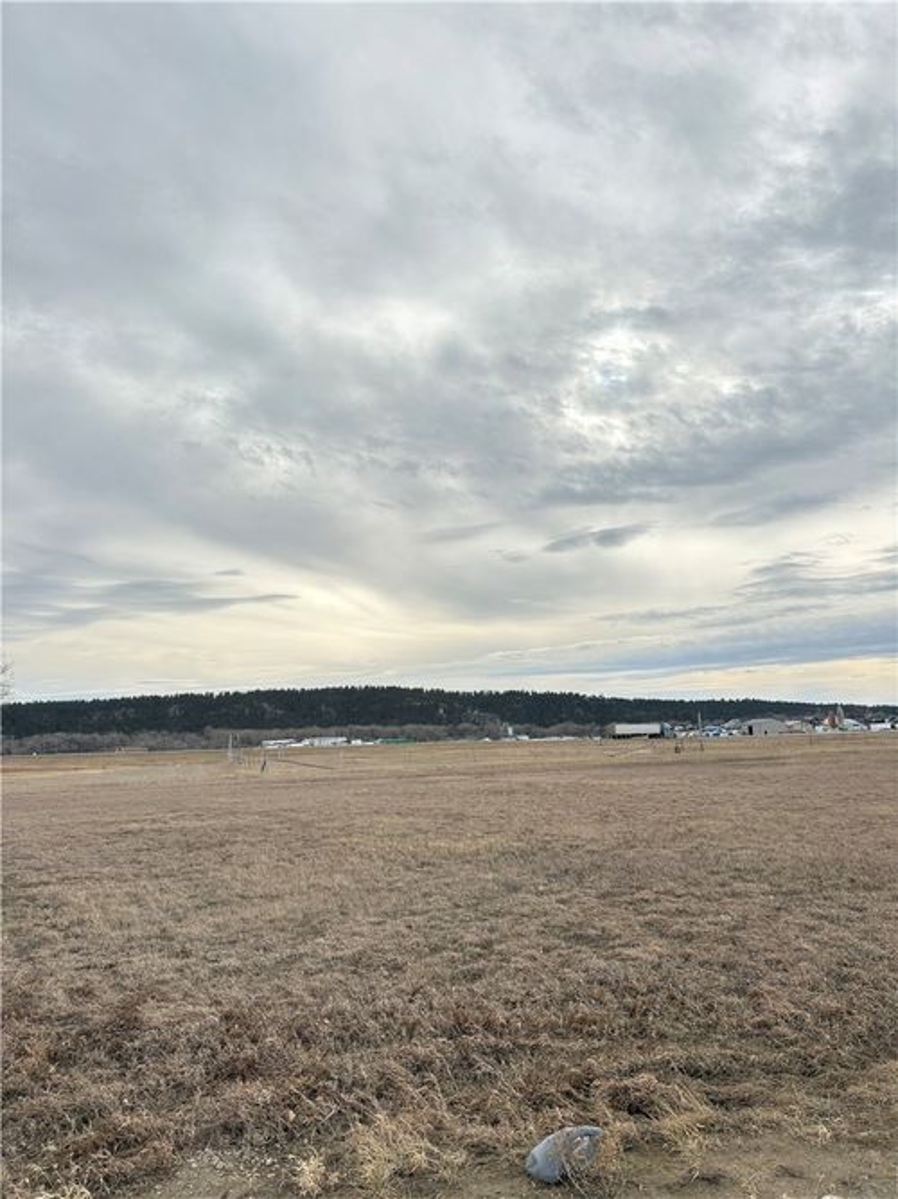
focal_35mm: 26
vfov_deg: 67.3
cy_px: 600
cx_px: 449
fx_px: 900
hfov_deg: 53.0
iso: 50
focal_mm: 5.96
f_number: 1.6
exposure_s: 1/2075
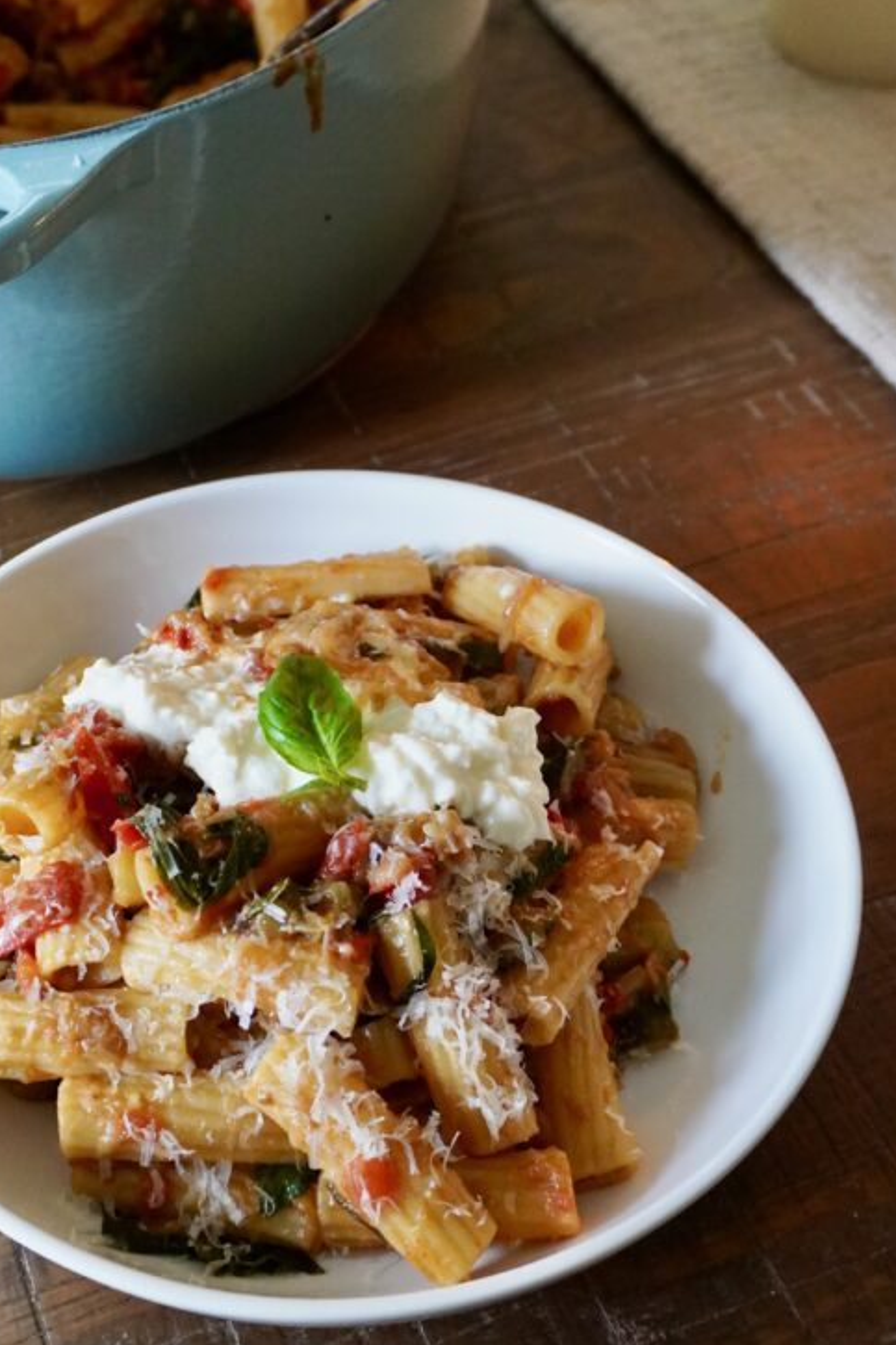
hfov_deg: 27.5
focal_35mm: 49
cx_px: 319
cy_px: 638
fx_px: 1819
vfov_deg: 40.6
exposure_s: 1/40
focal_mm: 23
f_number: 4.5
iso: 2500
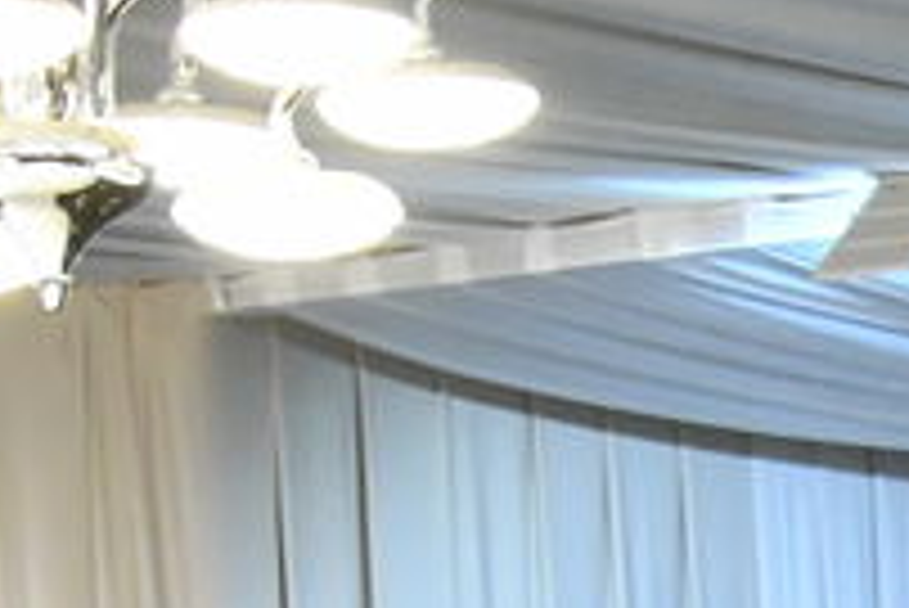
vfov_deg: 4.8
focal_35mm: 277
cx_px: 2426
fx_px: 6999
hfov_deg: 6.9
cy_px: 1723
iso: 2500
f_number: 5.6
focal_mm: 40
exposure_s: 1/160
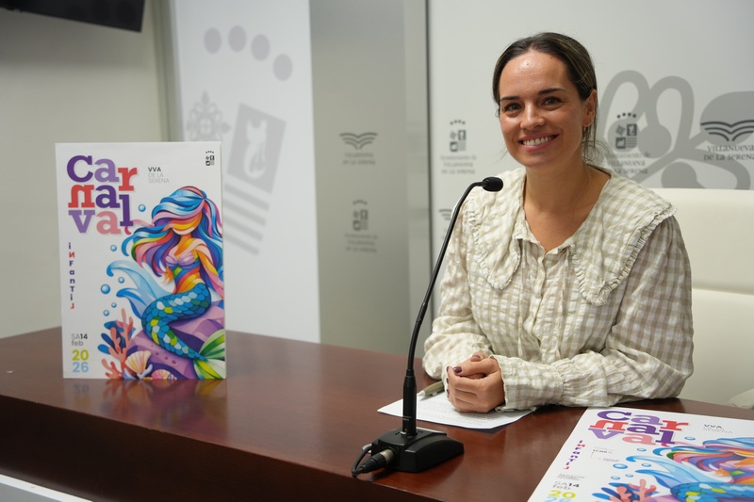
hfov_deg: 44.5
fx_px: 921
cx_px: 377
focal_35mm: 44
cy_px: 251
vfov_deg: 30.5
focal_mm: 44
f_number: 4
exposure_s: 1/160
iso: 1250
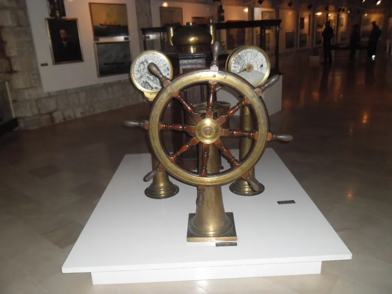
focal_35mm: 27
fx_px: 306
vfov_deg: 51.4
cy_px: 147
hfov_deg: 65.3
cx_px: 196
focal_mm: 4.9
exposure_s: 1/45
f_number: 3.5
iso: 400
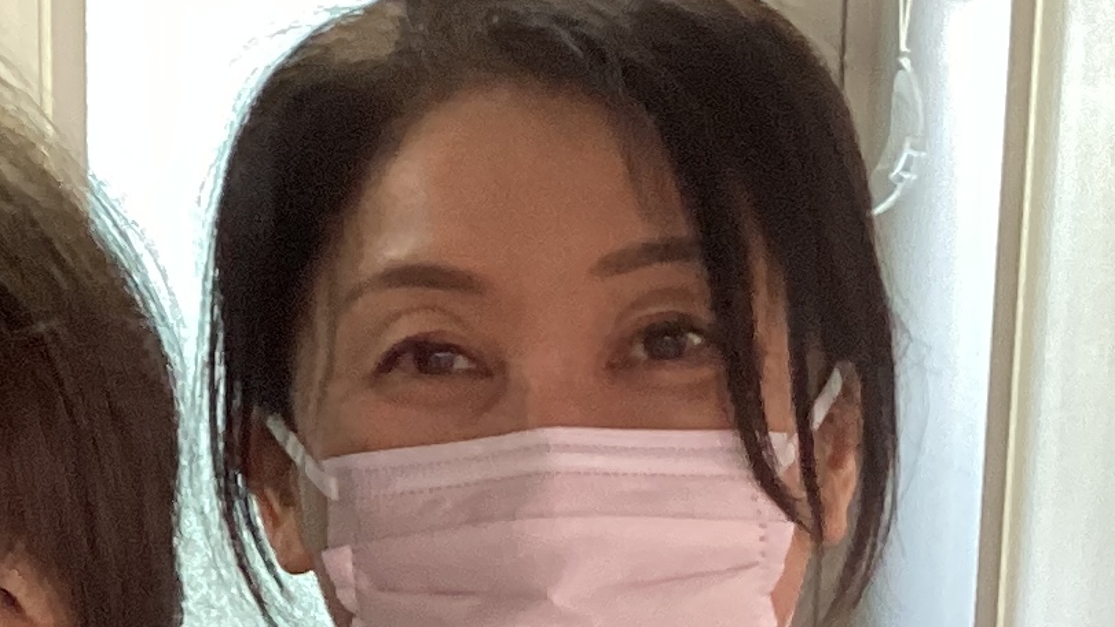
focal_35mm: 136
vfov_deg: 8.4
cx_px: 209
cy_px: 1302
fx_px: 4020
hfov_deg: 15.7
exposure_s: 1/50
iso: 200
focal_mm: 3.3
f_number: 2.4
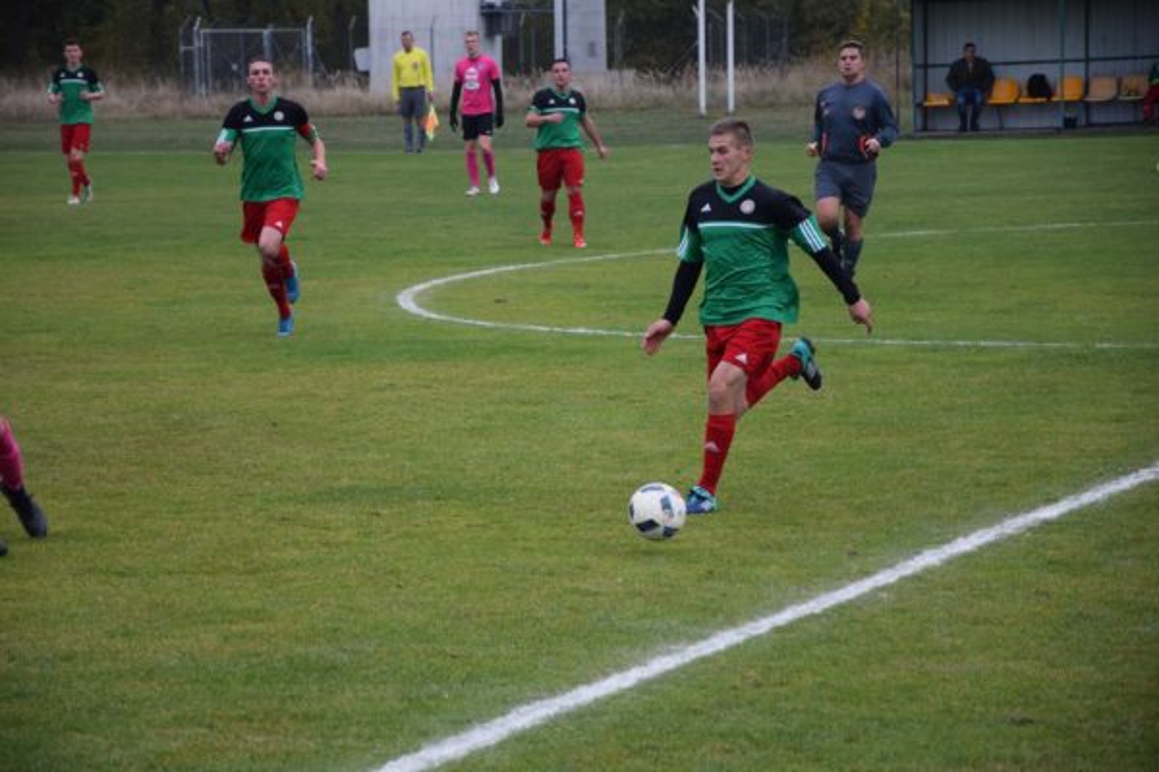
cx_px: 580
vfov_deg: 8.7
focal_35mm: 158
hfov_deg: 13.0
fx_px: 5070
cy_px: 386
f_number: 5.6
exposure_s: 1/800
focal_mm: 105
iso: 800
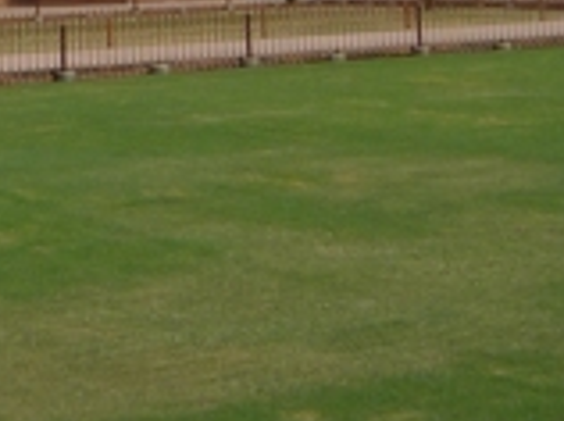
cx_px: 193
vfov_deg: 11.9
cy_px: -350
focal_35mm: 114
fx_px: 1855
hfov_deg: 17.3
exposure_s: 1/800
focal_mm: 4.4
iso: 100
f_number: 5.6
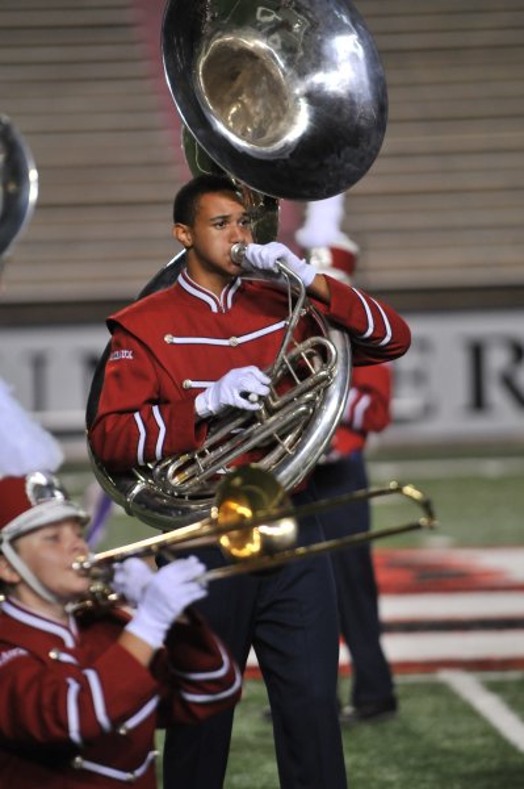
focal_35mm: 285
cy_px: 394
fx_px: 6233
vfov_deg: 7.2
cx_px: 262
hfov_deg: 4.8
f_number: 2.8
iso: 800
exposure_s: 1/500
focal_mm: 190
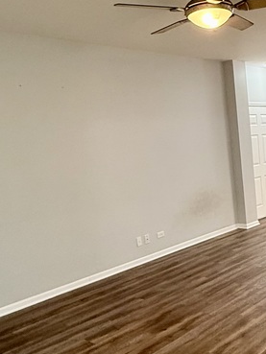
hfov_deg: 32.9
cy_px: 211
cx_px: 251
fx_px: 420
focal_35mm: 41
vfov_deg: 45.5
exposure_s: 1/60
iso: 320
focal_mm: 2.22
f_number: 2.2
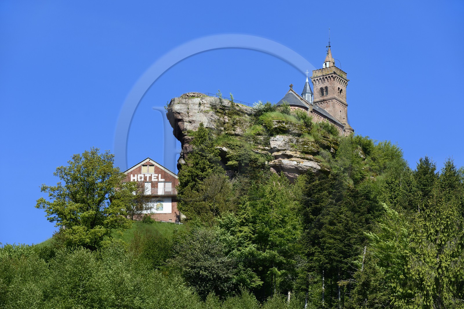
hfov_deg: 15.2
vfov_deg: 10.1
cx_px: 232
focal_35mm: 135
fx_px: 1739
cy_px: 154
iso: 200
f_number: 8
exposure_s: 1/400
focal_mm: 135
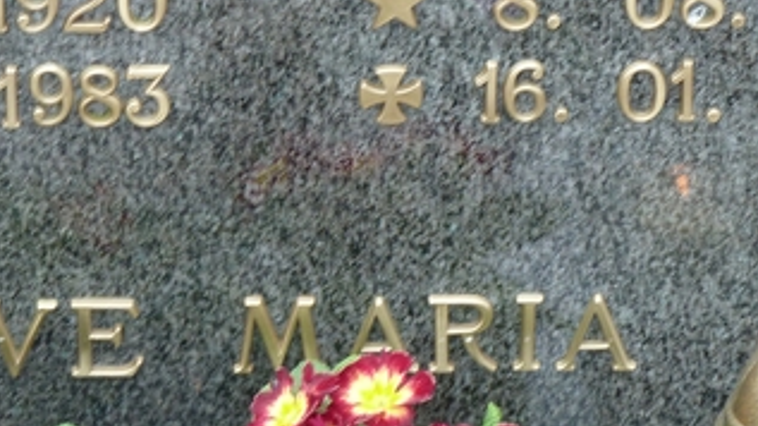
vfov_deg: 5.7
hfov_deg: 10.2
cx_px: 282
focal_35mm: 211
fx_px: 4239
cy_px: -93
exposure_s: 1/40
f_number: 4.3
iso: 100
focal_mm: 15.8
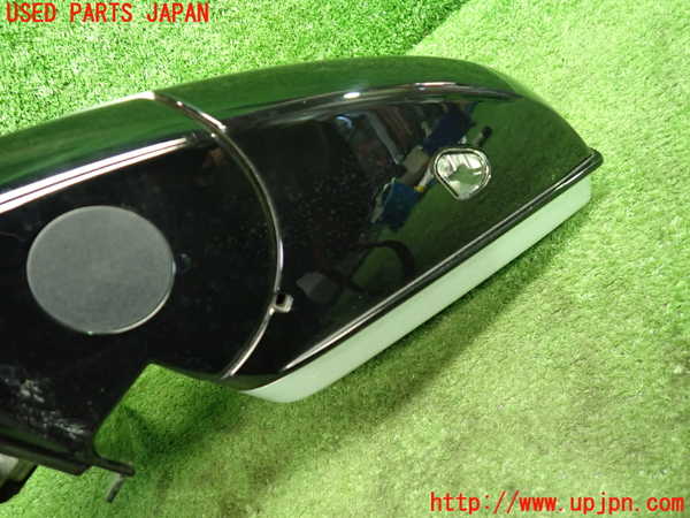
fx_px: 498
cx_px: 345
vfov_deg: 54.9
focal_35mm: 25
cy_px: 259
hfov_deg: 69.4
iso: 500
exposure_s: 1/30
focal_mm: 4.5
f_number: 2
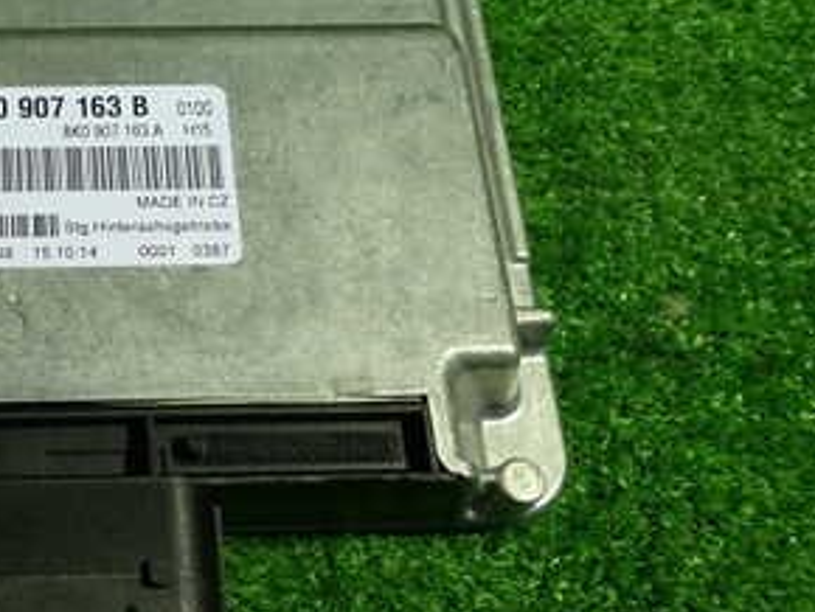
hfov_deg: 29.3
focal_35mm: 62
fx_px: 1461
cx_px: 11
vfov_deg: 23.6
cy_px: 199
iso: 200
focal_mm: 5.4
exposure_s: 1/50
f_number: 2.3
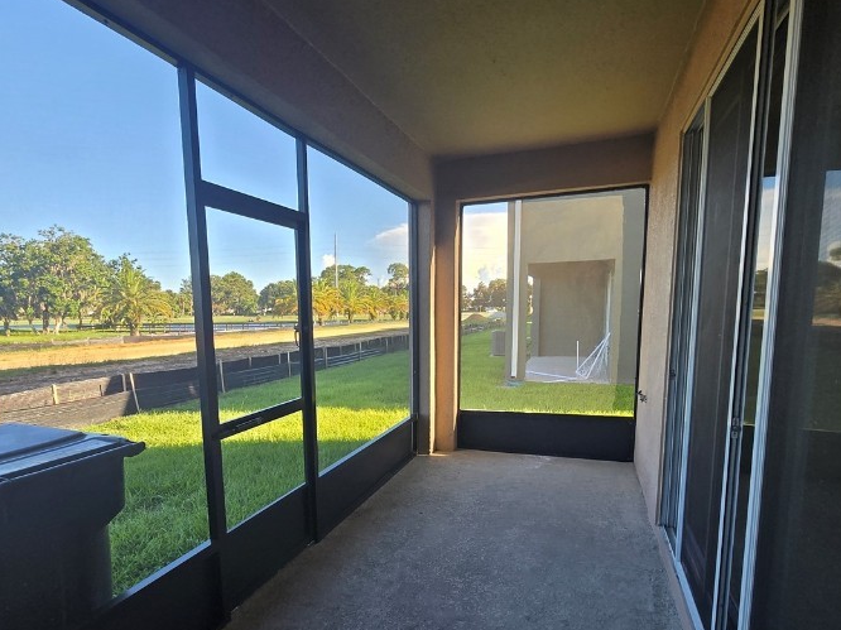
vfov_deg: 65.4
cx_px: 374
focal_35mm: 20
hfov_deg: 81.5
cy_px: 376
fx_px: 486
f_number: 2.2
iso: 25
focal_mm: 1.7
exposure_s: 1/120
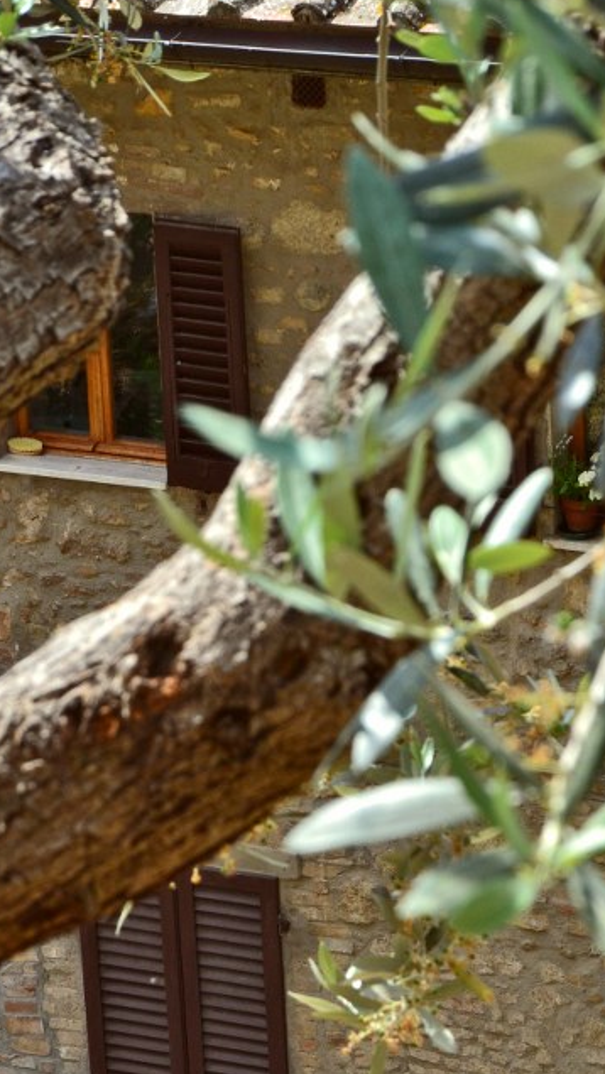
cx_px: 331
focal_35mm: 163
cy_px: 880
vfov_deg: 13.1
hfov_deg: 7.5
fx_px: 4646
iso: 400
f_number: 10
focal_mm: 55
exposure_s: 1/320
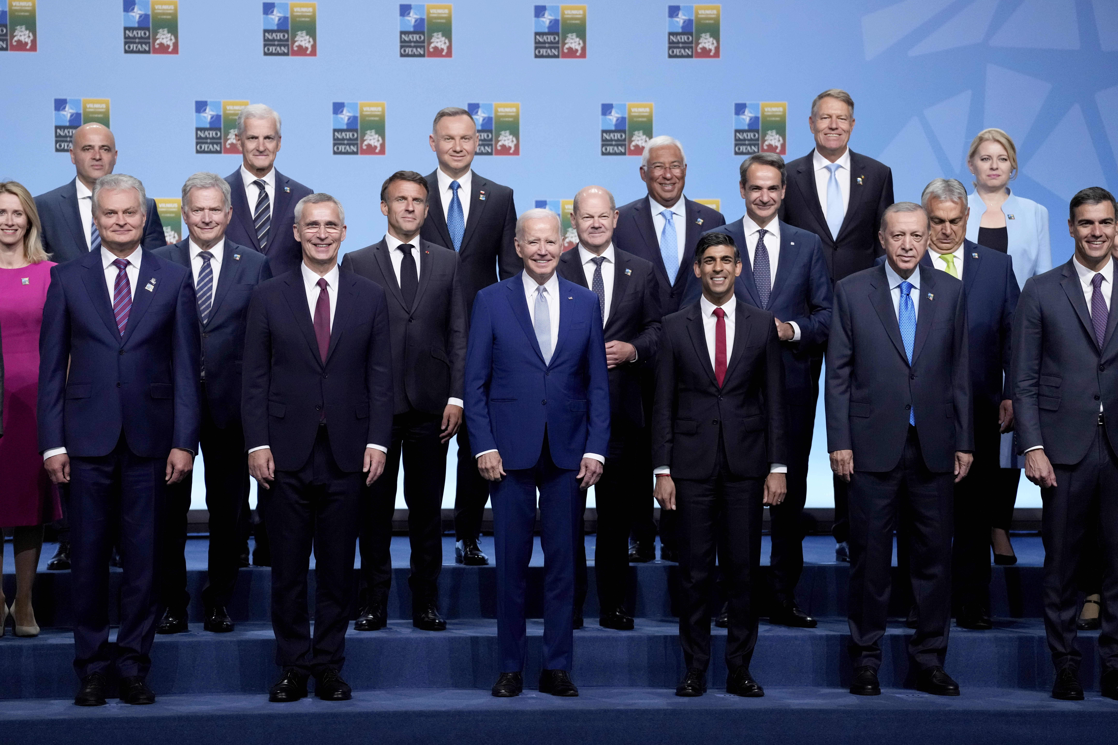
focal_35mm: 200
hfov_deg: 10.3
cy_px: 372
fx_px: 6211
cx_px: 559
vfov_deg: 6.9
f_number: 3.5
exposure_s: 1/1000
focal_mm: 200
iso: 4000
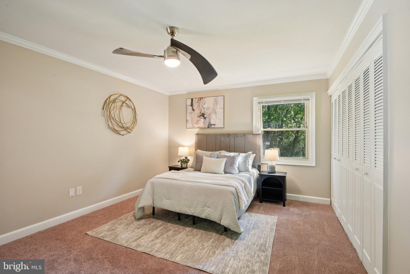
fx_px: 182
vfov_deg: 73.8
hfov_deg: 96.7
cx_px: 205
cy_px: 137
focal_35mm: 16
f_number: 8
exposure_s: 1/15
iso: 400
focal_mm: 16
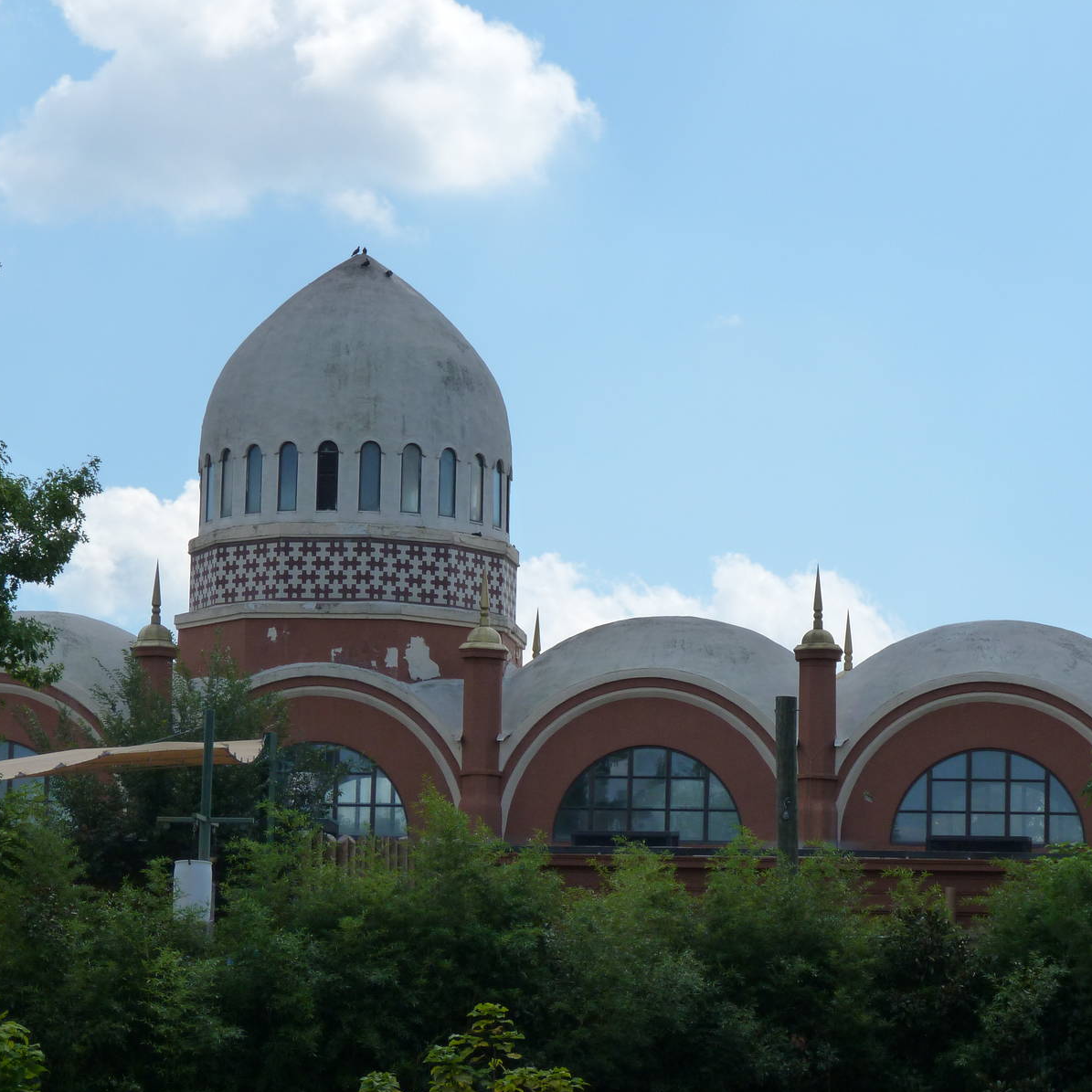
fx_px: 5068
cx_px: 473
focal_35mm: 142
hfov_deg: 12.3
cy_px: 547
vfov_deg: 12.3
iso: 125
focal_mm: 21.6
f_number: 5.6
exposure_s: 1/400
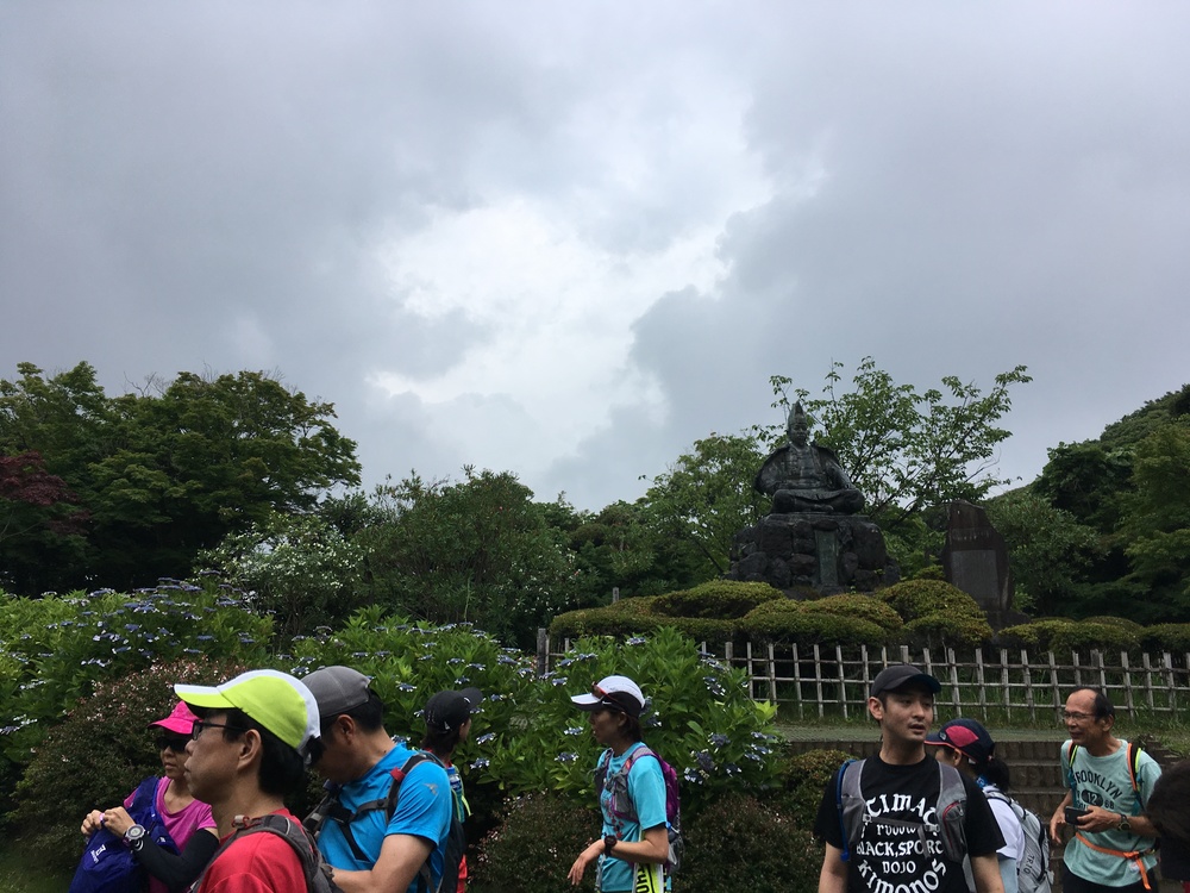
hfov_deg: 61.7
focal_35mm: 29
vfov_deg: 48.2
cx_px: 595
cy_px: 446
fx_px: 997
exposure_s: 1/646
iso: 25
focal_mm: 4.15
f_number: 2.2
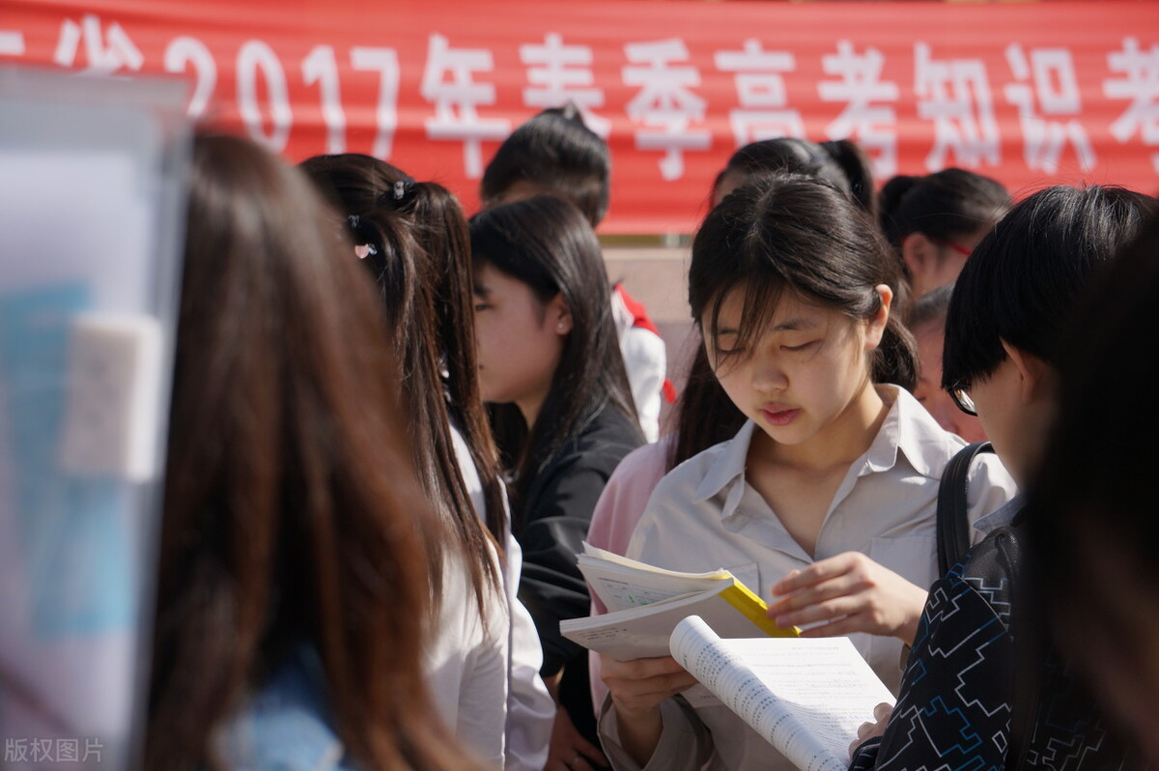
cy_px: 386
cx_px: 580
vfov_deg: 9.0
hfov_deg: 13.4
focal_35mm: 153
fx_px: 4922
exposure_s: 1/320
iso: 100
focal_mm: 102
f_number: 8
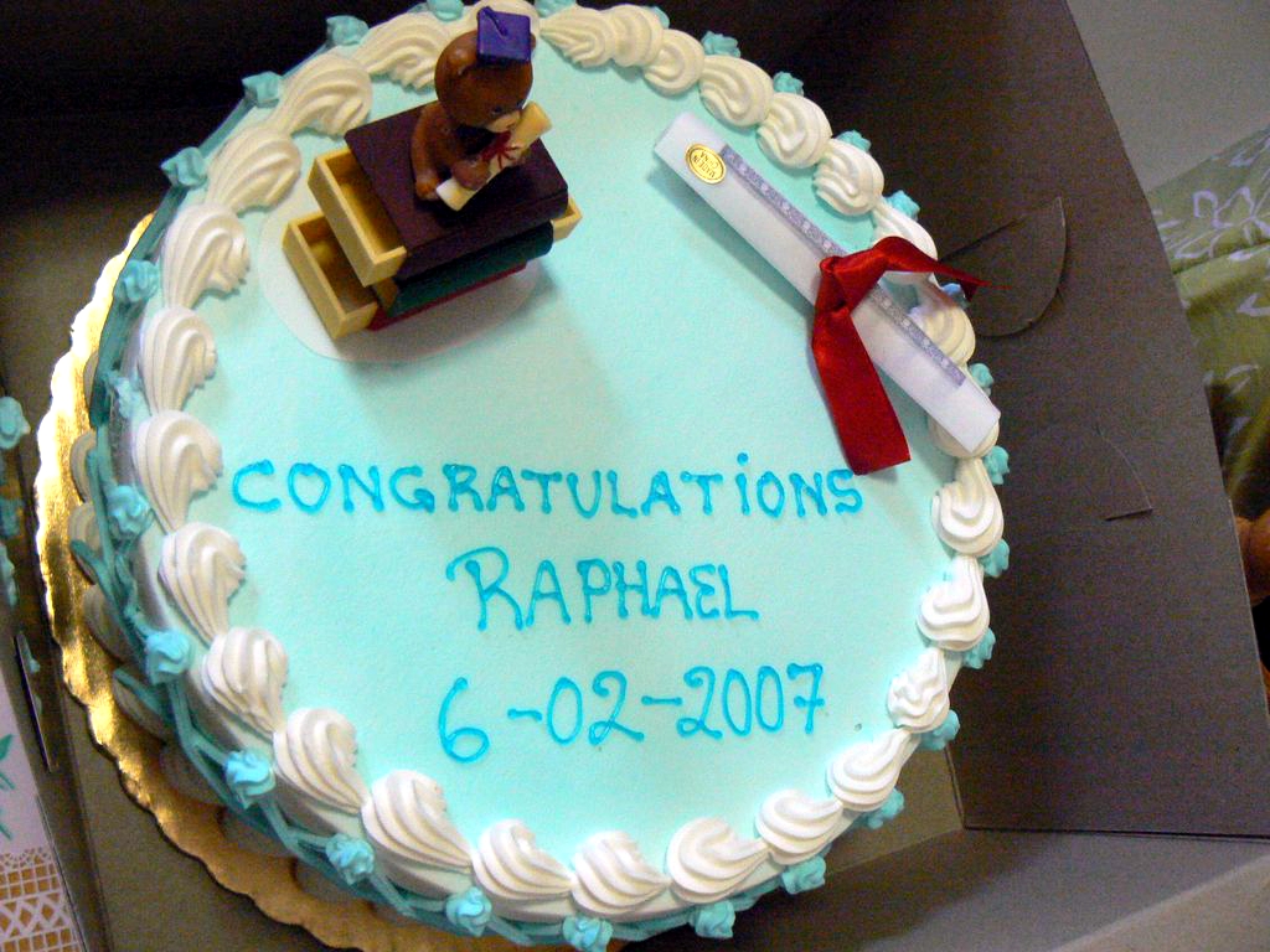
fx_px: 1321
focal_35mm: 36
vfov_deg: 39.7
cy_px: 476
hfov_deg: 51.4
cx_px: 635
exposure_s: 1/30
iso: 400
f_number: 3.2
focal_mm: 6
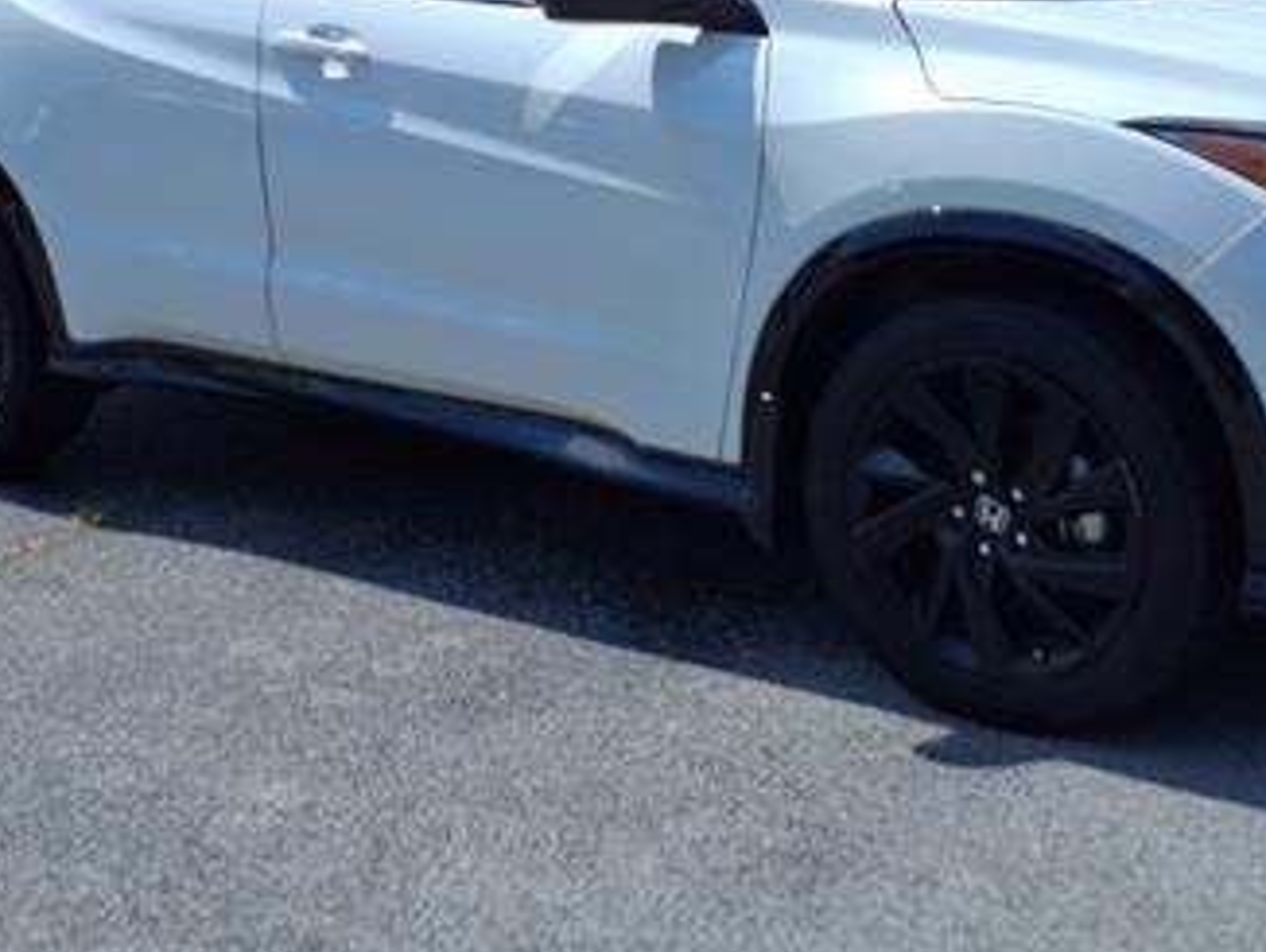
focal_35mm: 53
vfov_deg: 26.8
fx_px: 1940
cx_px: 722
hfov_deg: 36.1
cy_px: 144
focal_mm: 3.58
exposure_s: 1/3333
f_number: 1.9
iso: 40
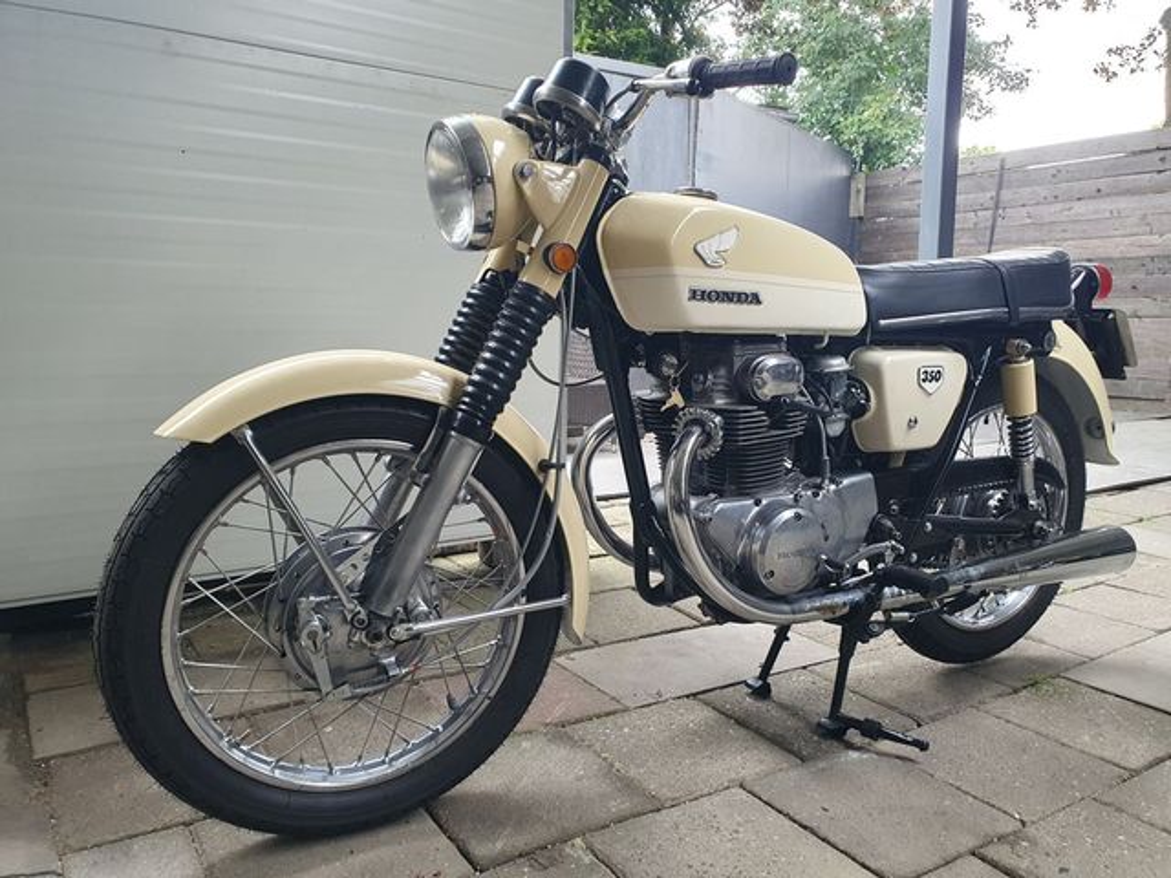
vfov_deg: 53.1
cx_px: 586
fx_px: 880
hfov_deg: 67.3
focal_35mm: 26
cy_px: 439
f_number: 2.4
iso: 160
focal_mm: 4.32
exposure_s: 1/50
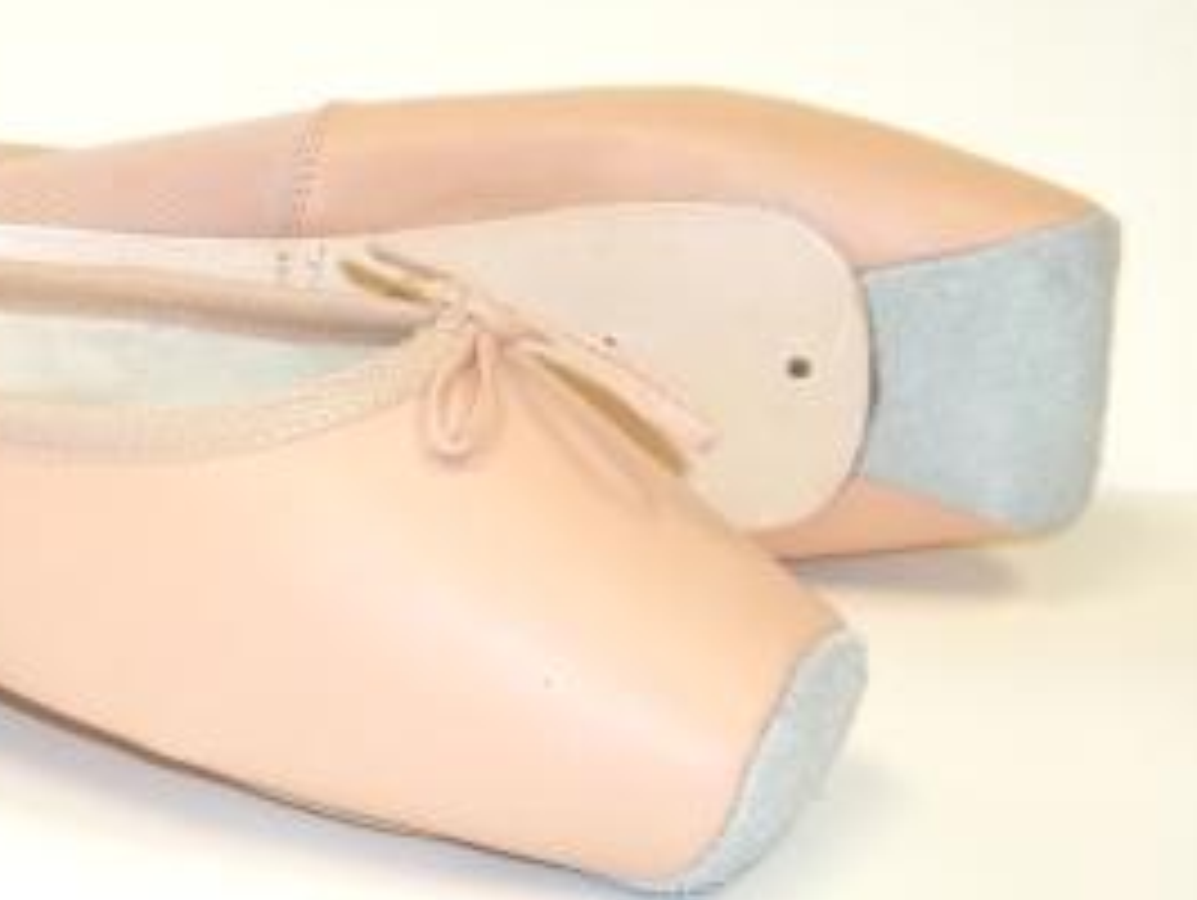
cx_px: 220
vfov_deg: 14.0
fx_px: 3669
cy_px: 441
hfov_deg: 18.3
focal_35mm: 106
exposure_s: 1/40
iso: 64
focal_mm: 11.3
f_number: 4
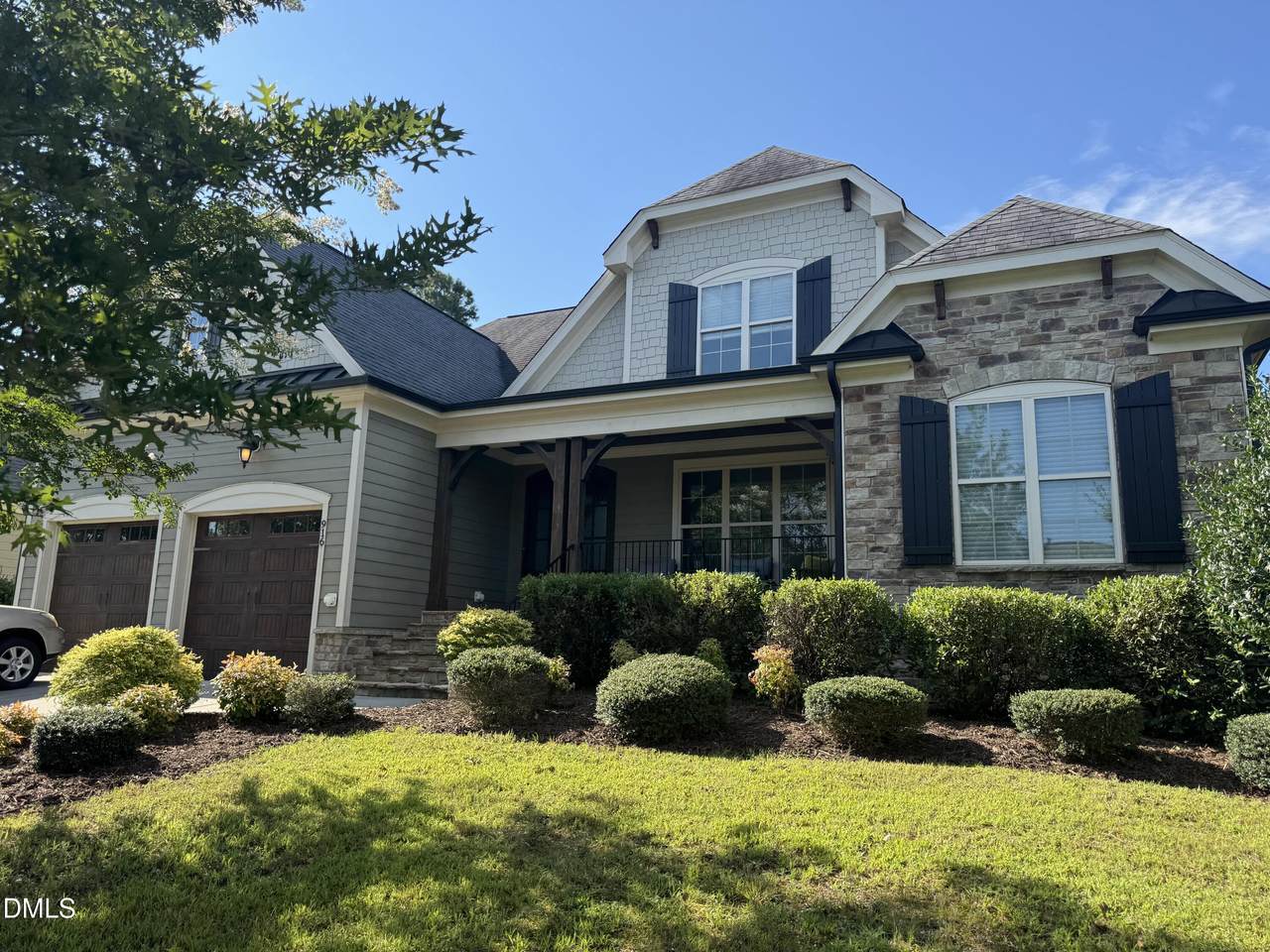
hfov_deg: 71.6
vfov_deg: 56.8
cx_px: 635
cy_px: 476
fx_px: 881
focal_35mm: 24
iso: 80
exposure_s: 1/1597
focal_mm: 6.76
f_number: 1.78
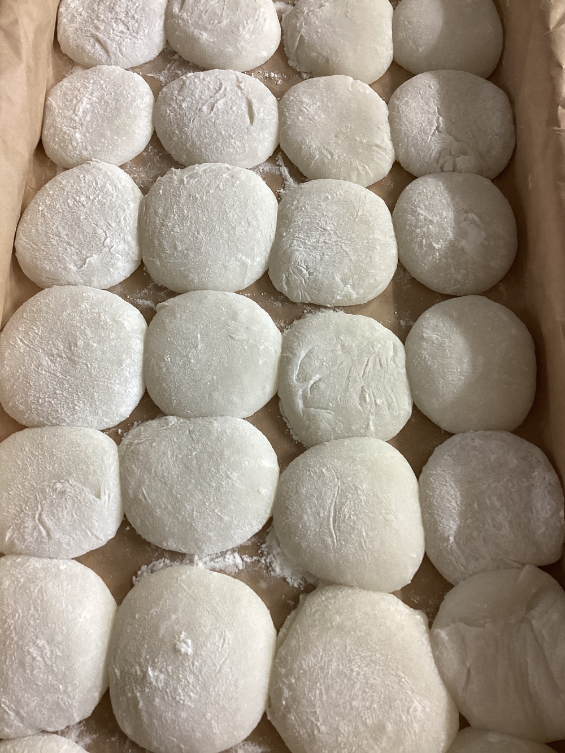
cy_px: 376
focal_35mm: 31
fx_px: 675
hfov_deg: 45.4
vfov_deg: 58.3
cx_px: 282
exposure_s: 1/60
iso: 160
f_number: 2.4
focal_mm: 3.3
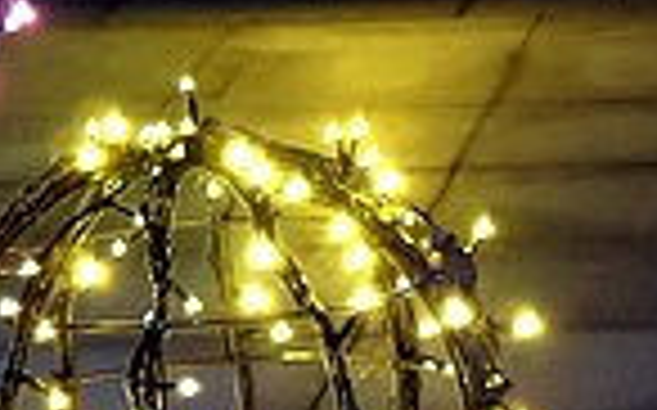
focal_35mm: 250
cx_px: 1494
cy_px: 755
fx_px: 4473
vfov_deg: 5.2
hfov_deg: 7.9
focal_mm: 23.2
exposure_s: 1/30
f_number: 4.2
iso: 2500
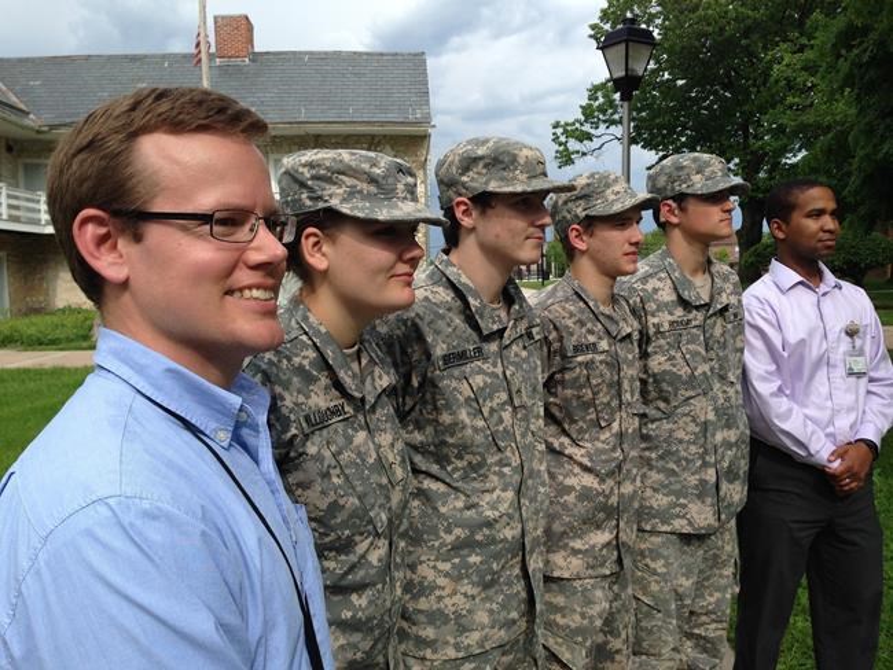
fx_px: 852
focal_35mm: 33
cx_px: 446
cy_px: 335
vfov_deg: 43.0
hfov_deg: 55.3
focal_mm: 4.12
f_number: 2.4
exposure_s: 1/559
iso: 50
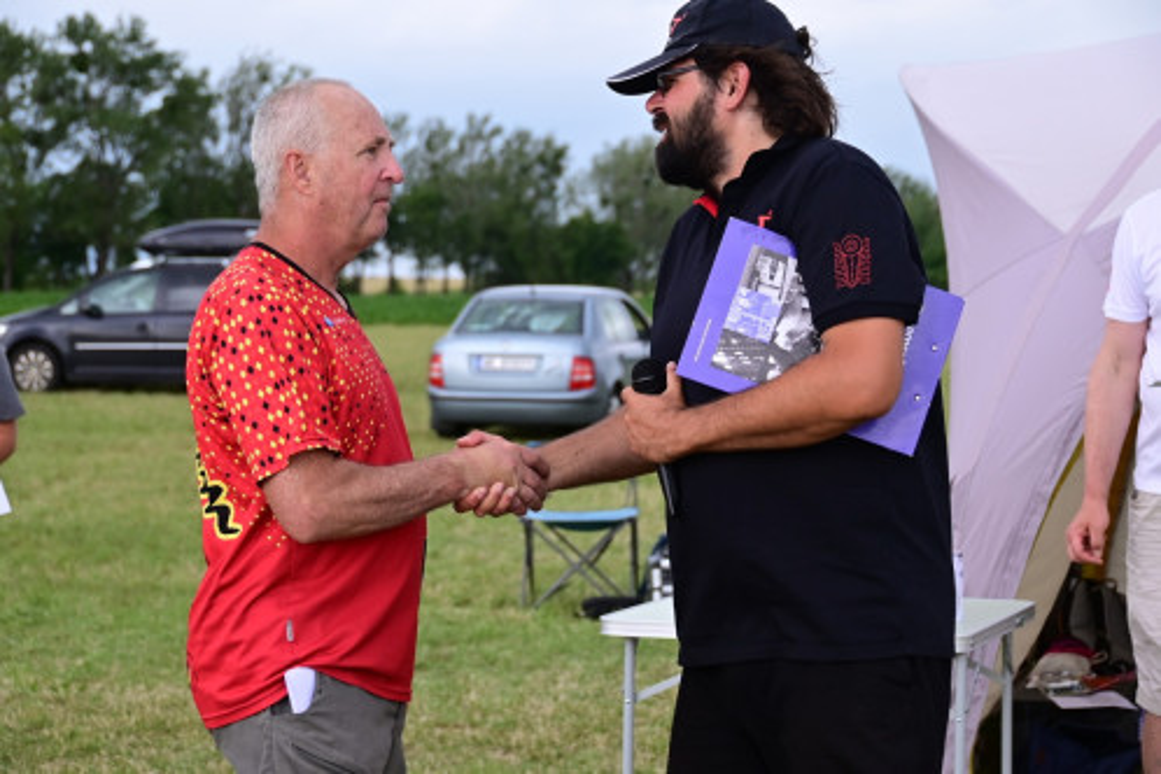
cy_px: 387
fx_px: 2902
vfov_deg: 15.2
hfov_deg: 22.6
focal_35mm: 90
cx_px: 580
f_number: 5.6
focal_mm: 60
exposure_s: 1/500
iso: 500
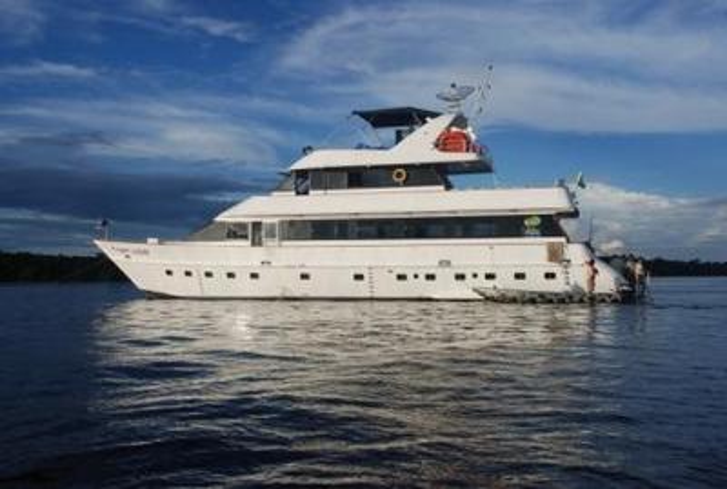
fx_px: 729
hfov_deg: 53.0
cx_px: 364
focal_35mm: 36
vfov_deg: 37.1
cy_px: 244
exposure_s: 1/250
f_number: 8
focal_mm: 24
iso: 100
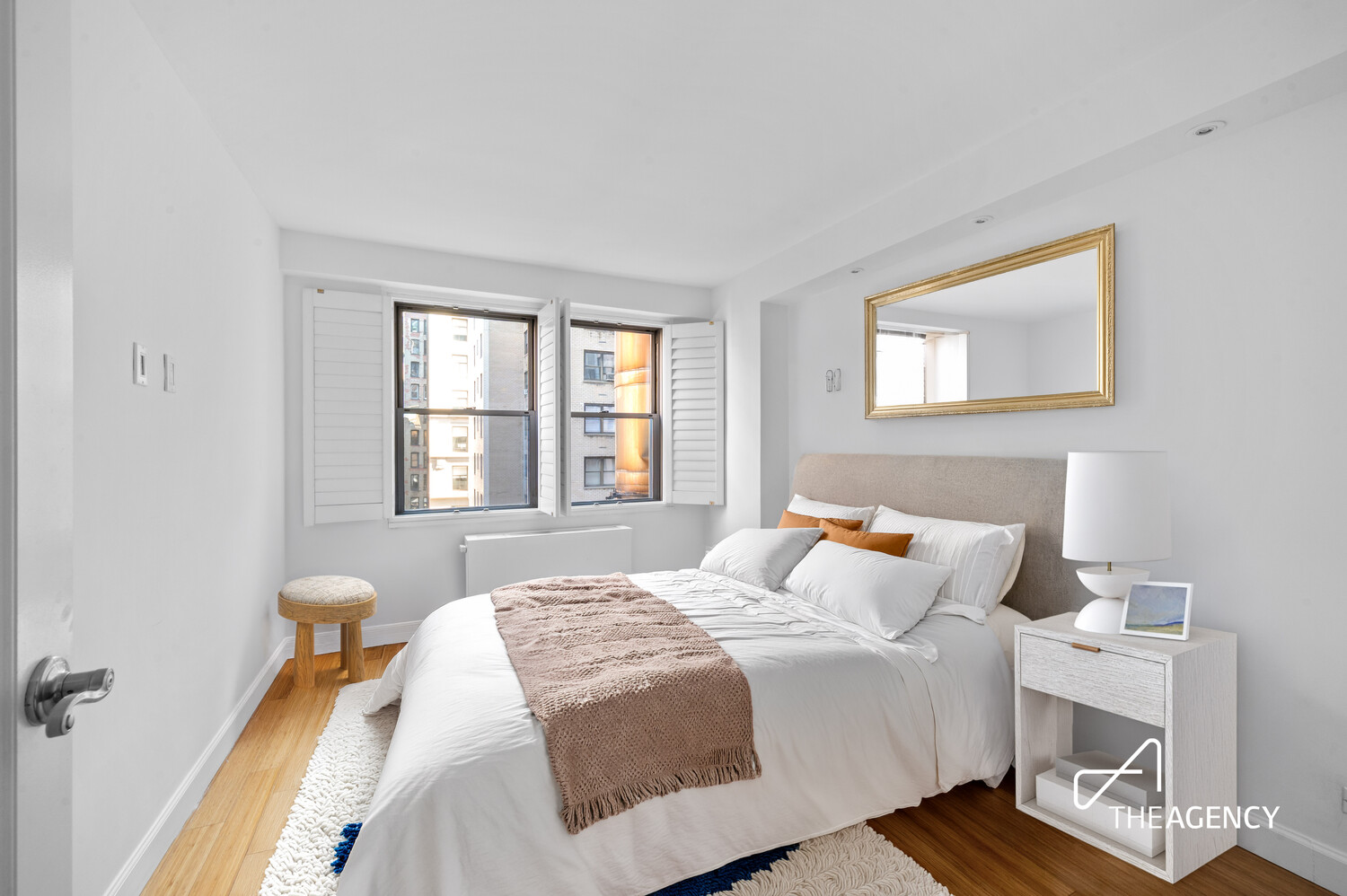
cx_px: 674
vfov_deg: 81.1
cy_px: 448
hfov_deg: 104.3
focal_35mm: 14
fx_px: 523
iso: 400
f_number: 13
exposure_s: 1.3
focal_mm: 14
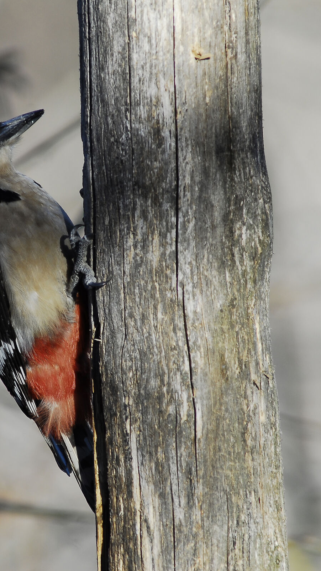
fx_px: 14250
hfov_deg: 1.3
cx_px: 60
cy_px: 285
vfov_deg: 2.3
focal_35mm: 942
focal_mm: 400
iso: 200
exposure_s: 1/160
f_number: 8
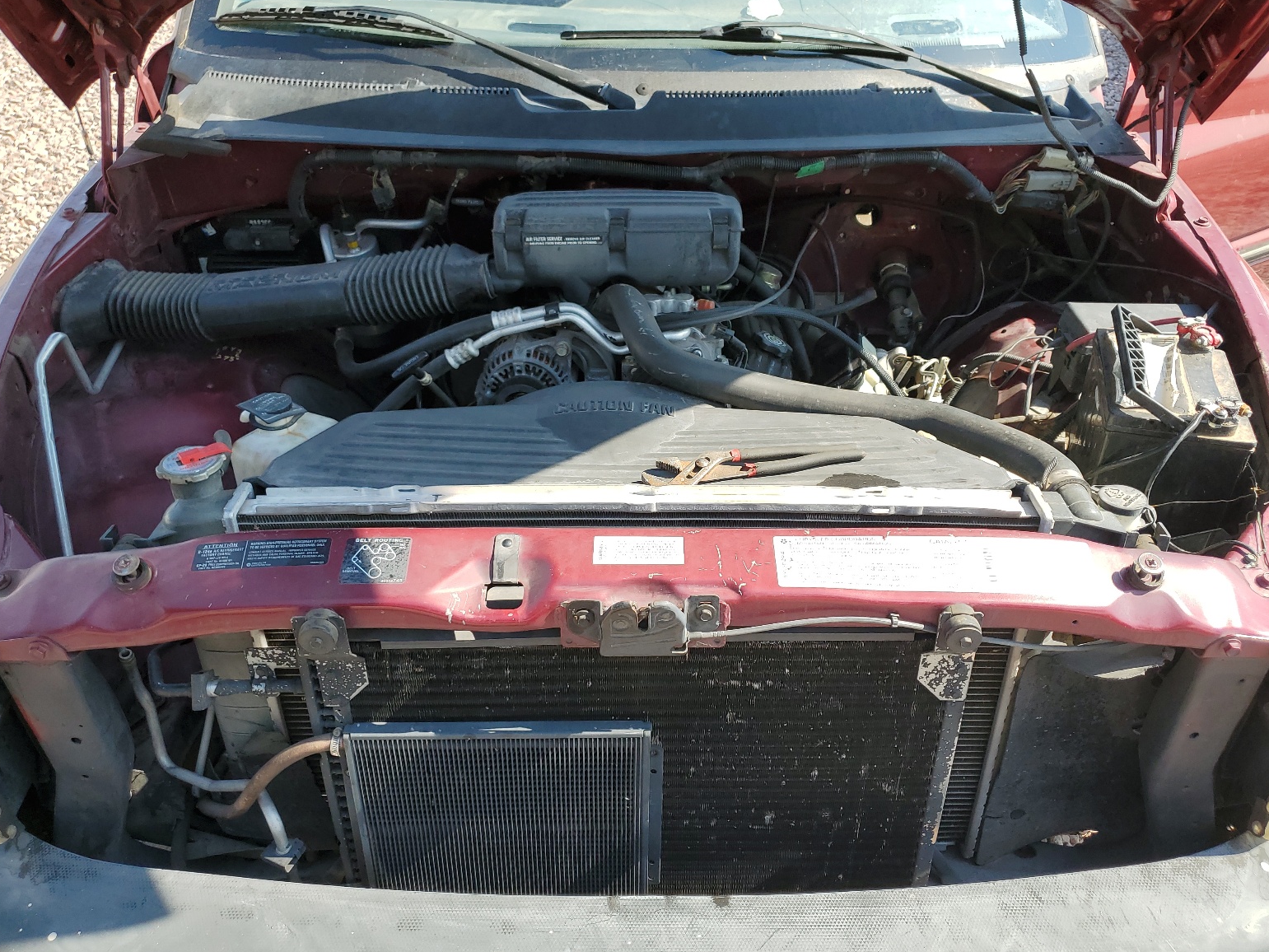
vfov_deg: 51.4
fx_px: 990
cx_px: 646
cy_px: 490
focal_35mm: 27
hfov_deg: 65.3
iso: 50
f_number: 1.5
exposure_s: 1/909
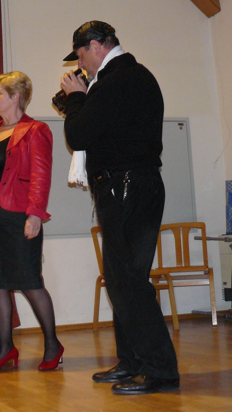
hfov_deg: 21.6
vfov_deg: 39.2
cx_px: -18
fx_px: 580
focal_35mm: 53
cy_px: 203
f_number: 2.8
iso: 200
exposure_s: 1/30
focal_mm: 6
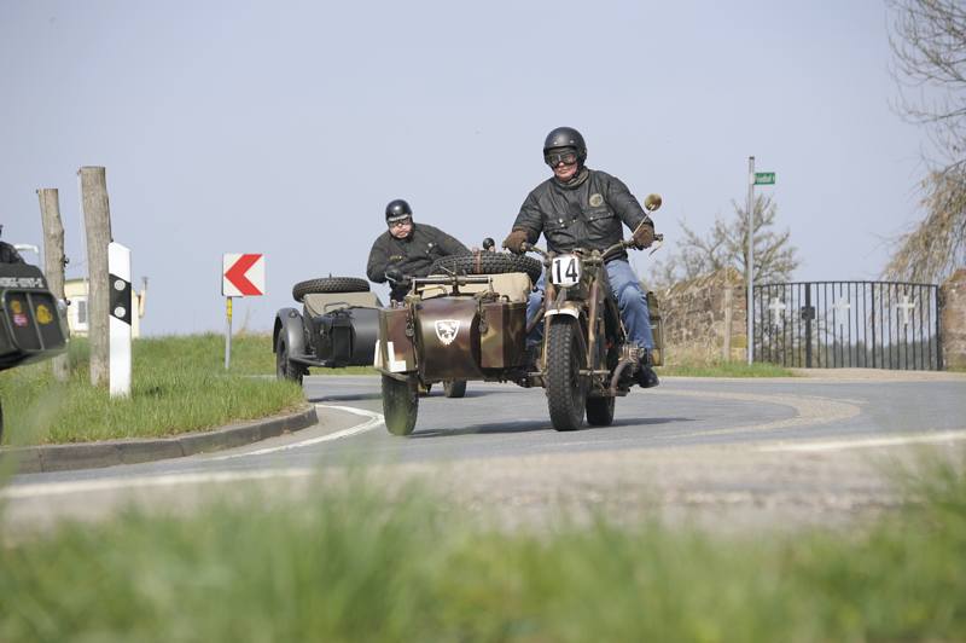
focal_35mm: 150
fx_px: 4022
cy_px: 322
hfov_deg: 13.7
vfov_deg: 9.1
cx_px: 483
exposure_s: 1/500
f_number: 8
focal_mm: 150
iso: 200
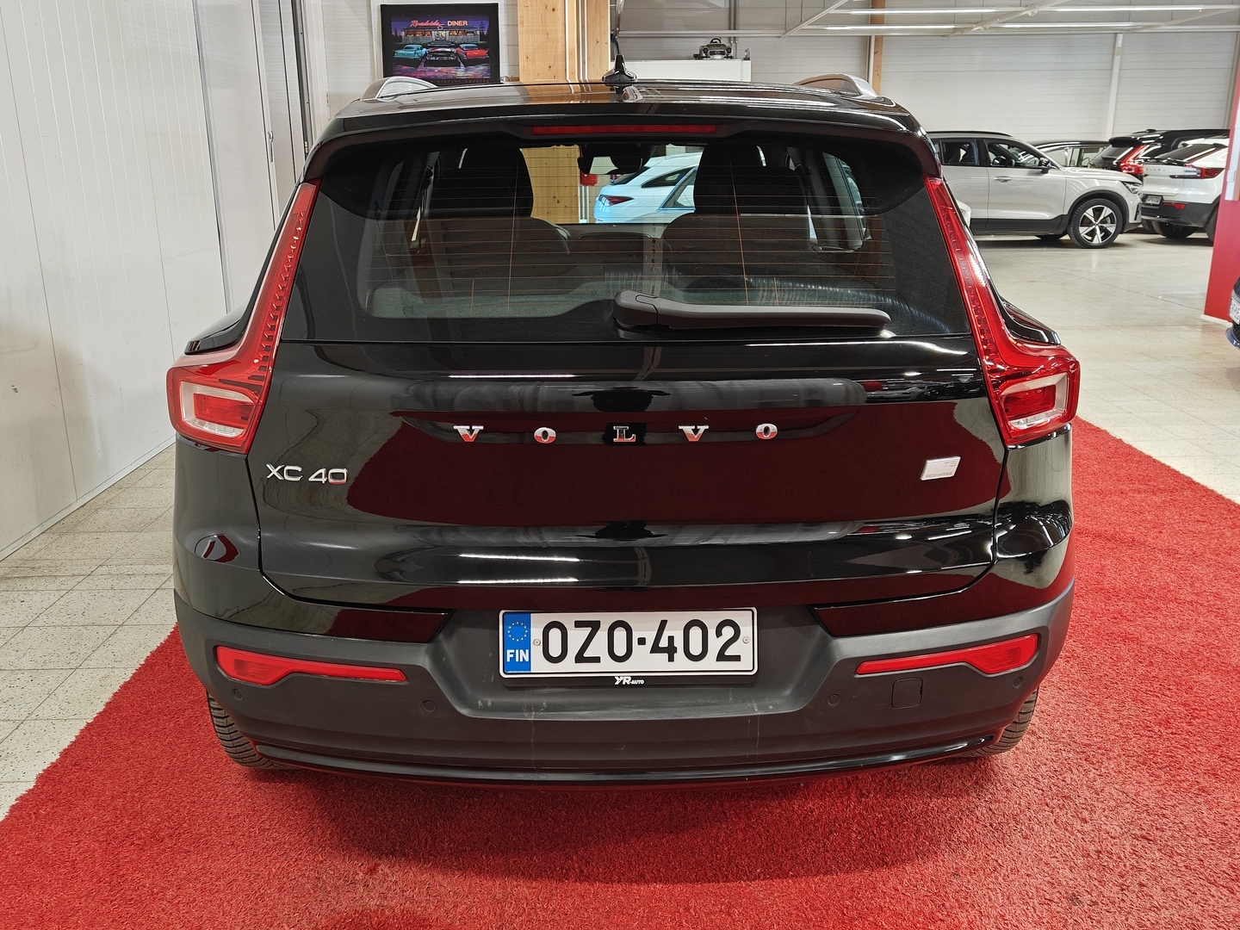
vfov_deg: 45.4
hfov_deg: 58.4
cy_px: 465
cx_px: 620
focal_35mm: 31
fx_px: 1110
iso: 100
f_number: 1.8
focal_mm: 5.59
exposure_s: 1/50
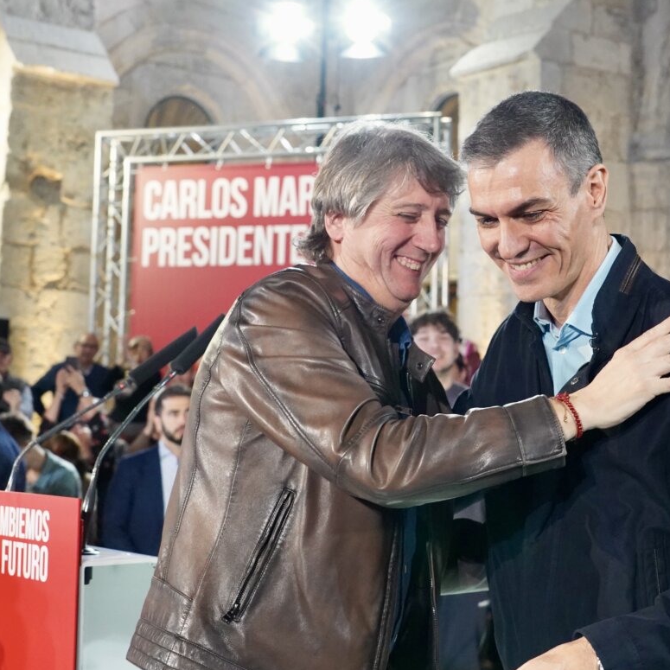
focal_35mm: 59
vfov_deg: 29.1
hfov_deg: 28.8
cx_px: 467
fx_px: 1292
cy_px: 309
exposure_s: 1/400
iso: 6400
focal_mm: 42
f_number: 5.6
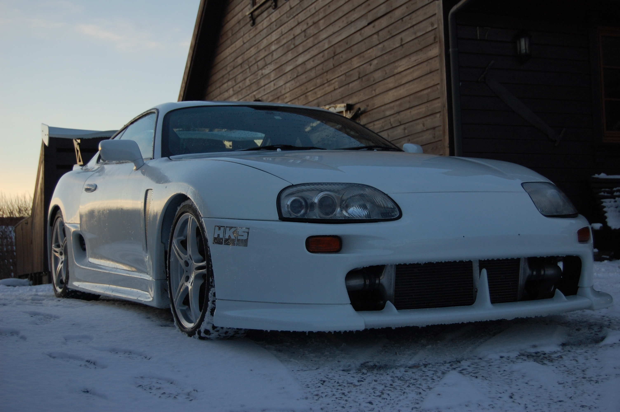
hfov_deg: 35.1
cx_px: 310
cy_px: 206
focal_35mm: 57
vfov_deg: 23.7
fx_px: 981
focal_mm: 38
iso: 400
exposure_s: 1/200
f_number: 4.8
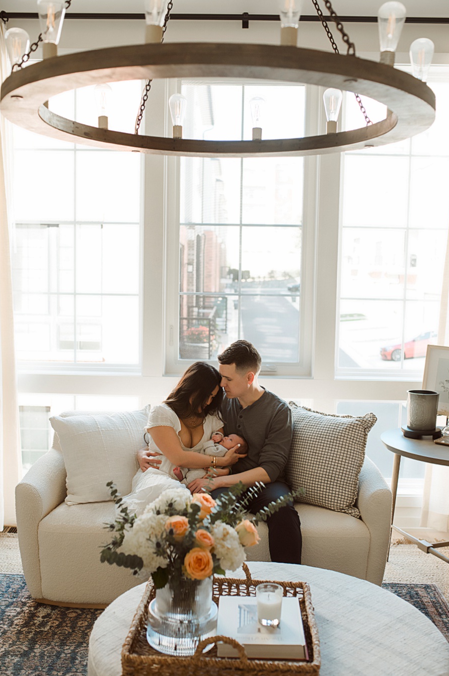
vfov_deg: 49.6
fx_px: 731
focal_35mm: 39
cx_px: 220
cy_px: 342
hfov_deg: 34.1
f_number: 3.2
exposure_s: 1/160
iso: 400
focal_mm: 35
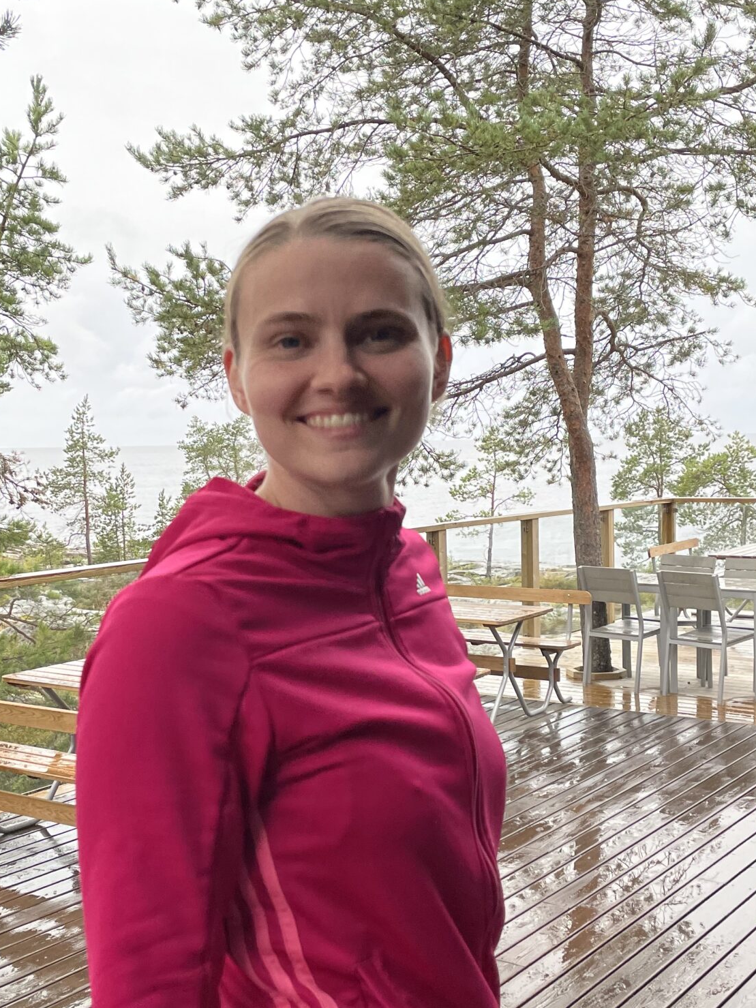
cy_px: 572
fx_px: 1311
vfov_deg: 42.0
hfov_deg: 32.2
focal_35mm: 45
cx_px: 339
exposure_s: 1/427
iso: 32
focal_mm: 4.2
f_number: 1.6
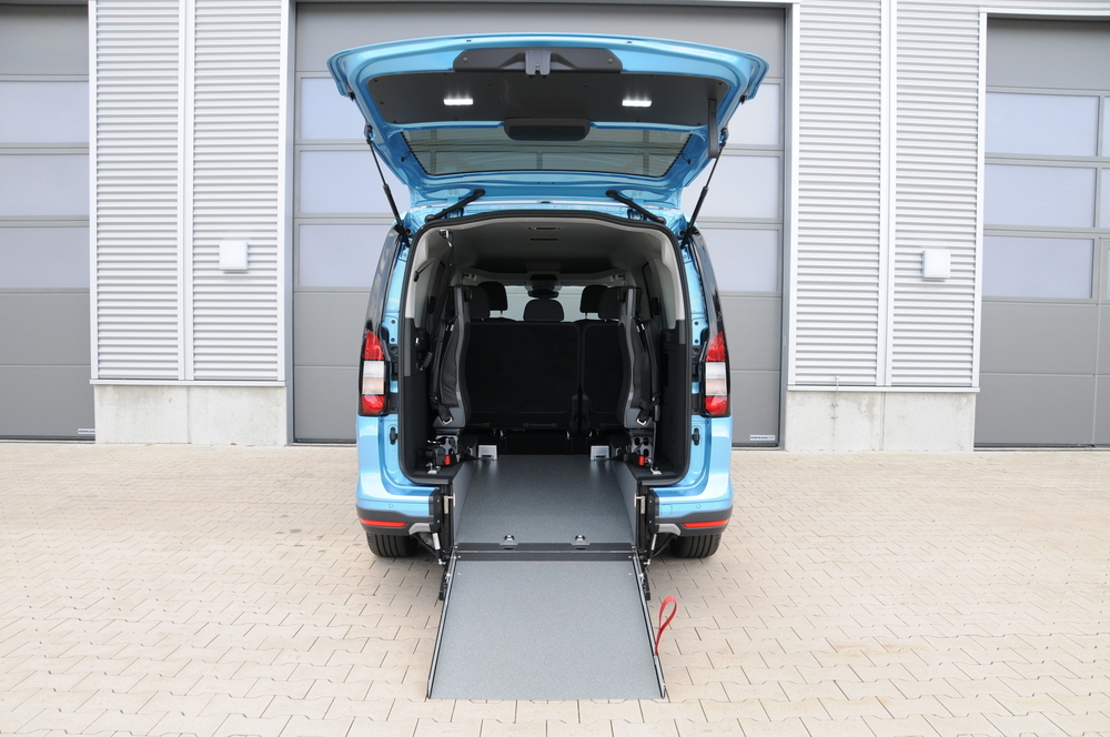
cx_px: 555
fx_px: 831
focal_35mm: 27
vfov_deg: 47.8
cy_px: 368
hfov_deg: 67.4
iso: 200
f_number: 5.6
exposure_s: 1/125
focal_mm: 18
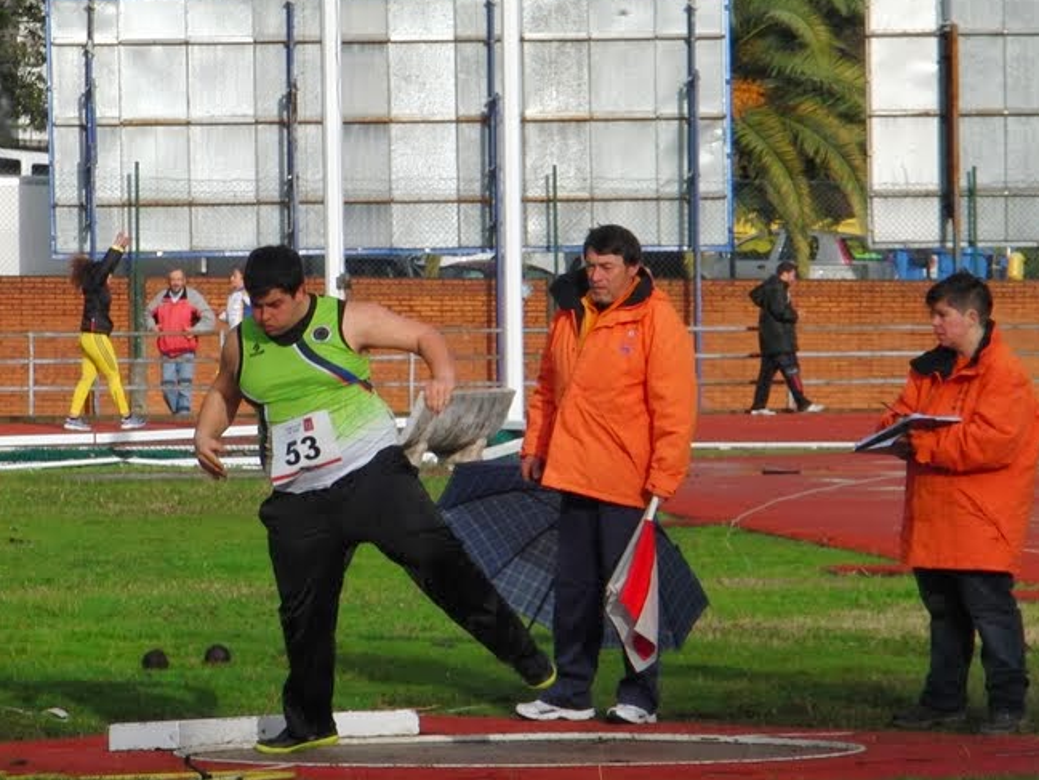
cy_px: 322
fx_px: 9426
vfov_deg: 4.7
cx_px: 343
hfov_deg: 6.3
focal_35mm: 314
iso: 100
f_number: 5.5
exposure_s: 1/800
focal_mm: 35.1
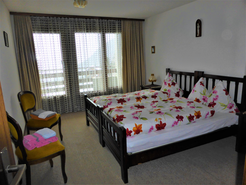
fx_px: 171
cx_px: 123
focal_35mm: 24
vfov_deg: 56.8
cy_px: 92
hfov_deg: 71.6
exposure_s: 1/60
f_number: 3.3
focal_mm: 4.3
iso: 100
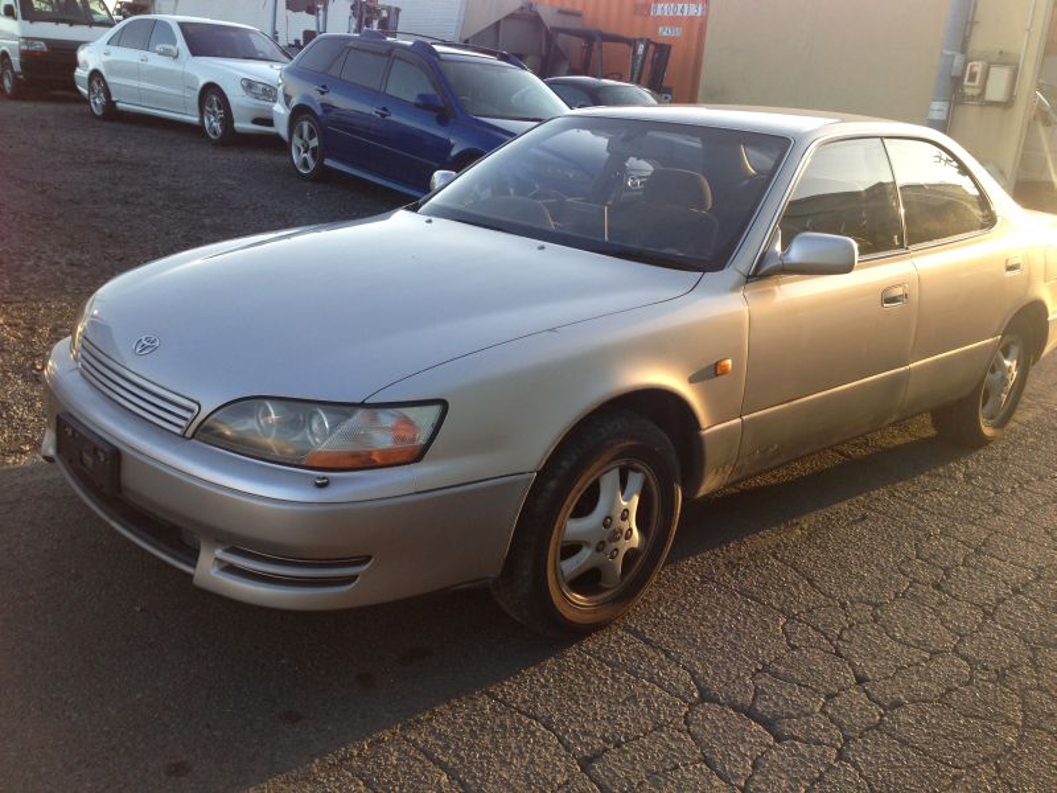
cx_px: 528
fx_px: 1008
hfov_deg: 55.4
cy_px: 396
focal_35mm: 33
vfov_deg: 42.9
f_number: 2.4
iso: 50
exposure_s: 1/213
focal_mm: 4.12
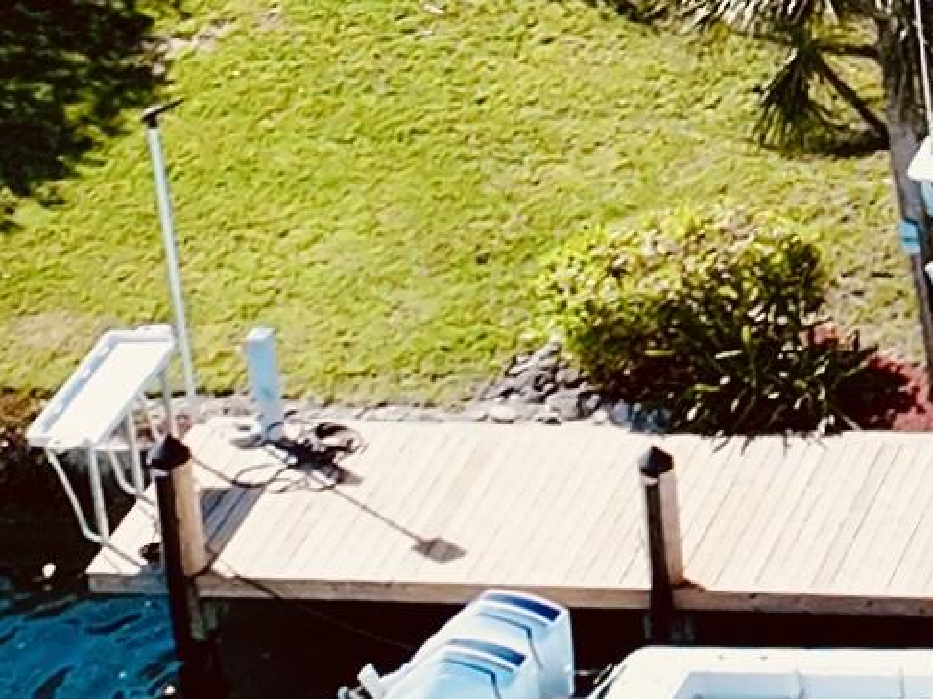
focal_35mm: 131
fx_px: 3529
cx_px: 1718
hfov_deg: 13.4
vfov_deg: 10.4
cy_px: -733
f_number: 2.8
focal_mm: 12.29
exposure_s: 1/5000
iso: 250
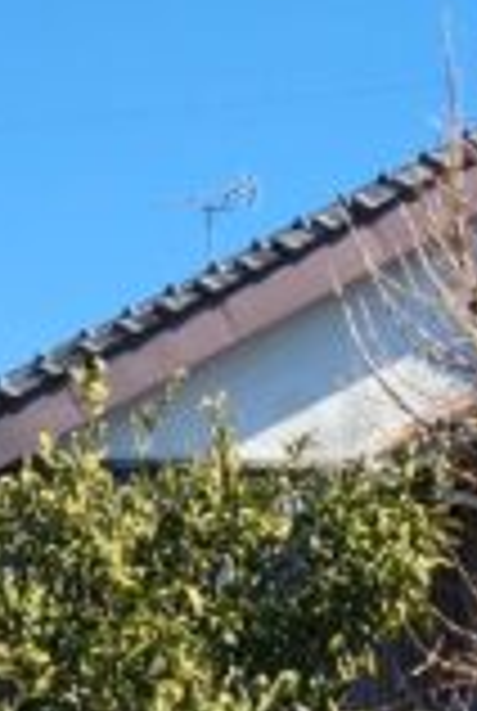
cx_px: 490
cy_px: 1395
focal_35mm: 151
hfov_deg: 9.1
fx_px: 2988
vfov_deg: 12.1
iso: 20
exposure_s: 1/934
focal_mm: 5.4
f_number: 1.8
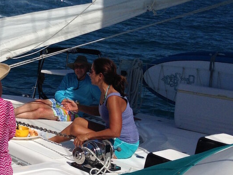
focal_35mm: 80
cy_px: 49
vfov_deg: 18.3
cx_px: -26
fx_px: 538
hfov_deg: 22.9
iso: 50
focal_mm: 4.12
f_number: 2.4
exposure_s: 1/5435
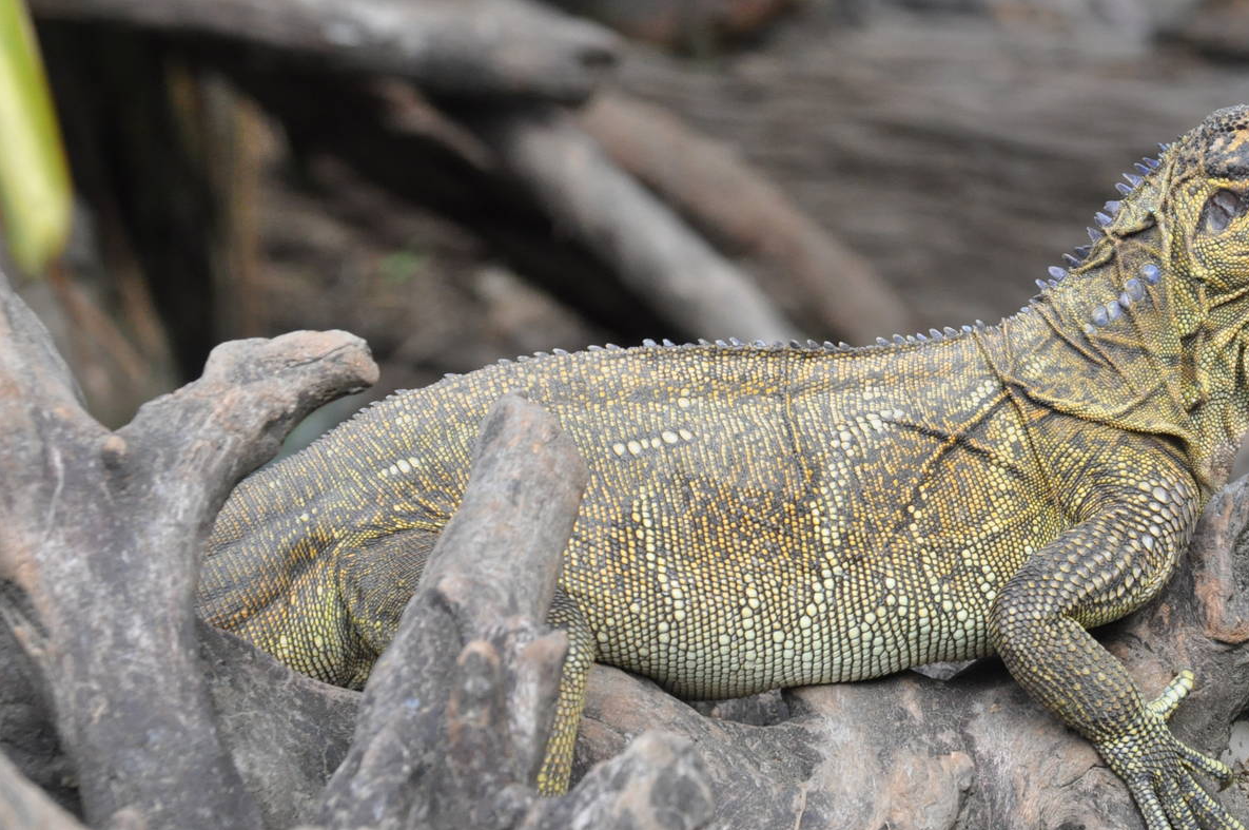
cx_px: 841
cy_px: 349
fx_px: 8420
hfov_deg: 8.5
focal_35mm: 243
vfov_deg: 5.6
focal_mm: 120
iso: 1250
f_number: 11
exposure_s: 1/400
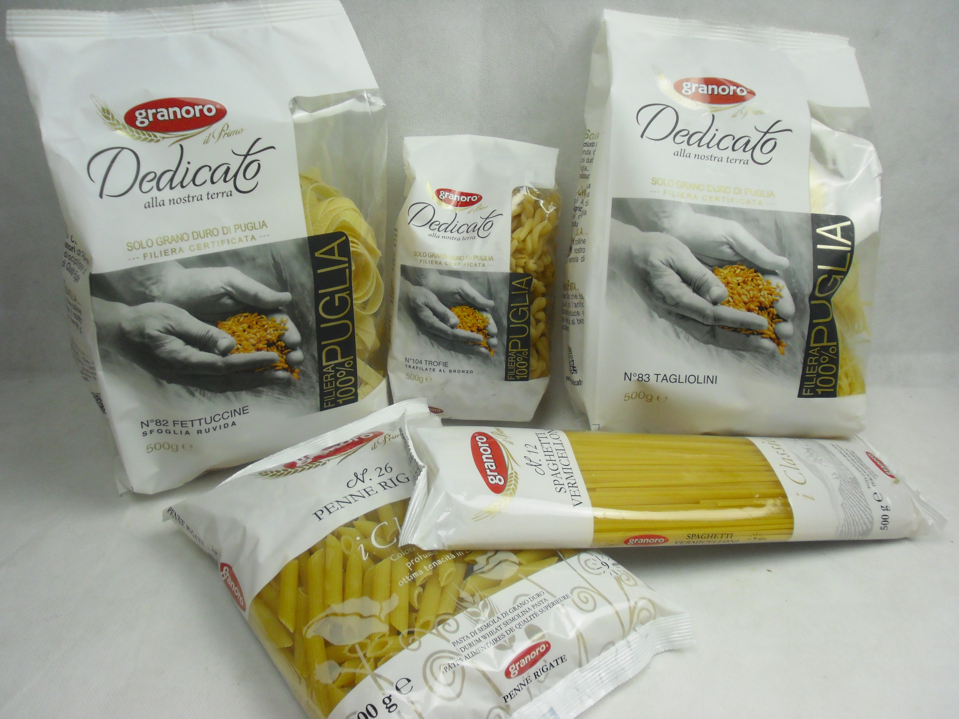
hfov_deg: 63.4
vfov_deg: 49.7
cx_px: 480
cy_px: 360
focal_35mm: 28
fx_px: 776
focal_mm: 4.65
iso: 200
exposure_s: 1/125
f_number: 2.6
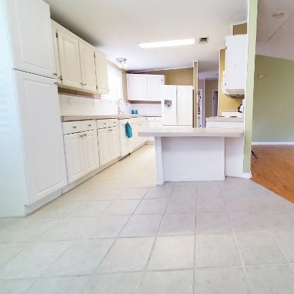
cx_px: 212
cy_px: 136
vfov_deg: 83.8
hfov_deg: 79.1
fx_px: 163
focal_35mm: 17
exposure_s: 1/60
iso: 320
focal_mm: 1.8
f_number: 2.2
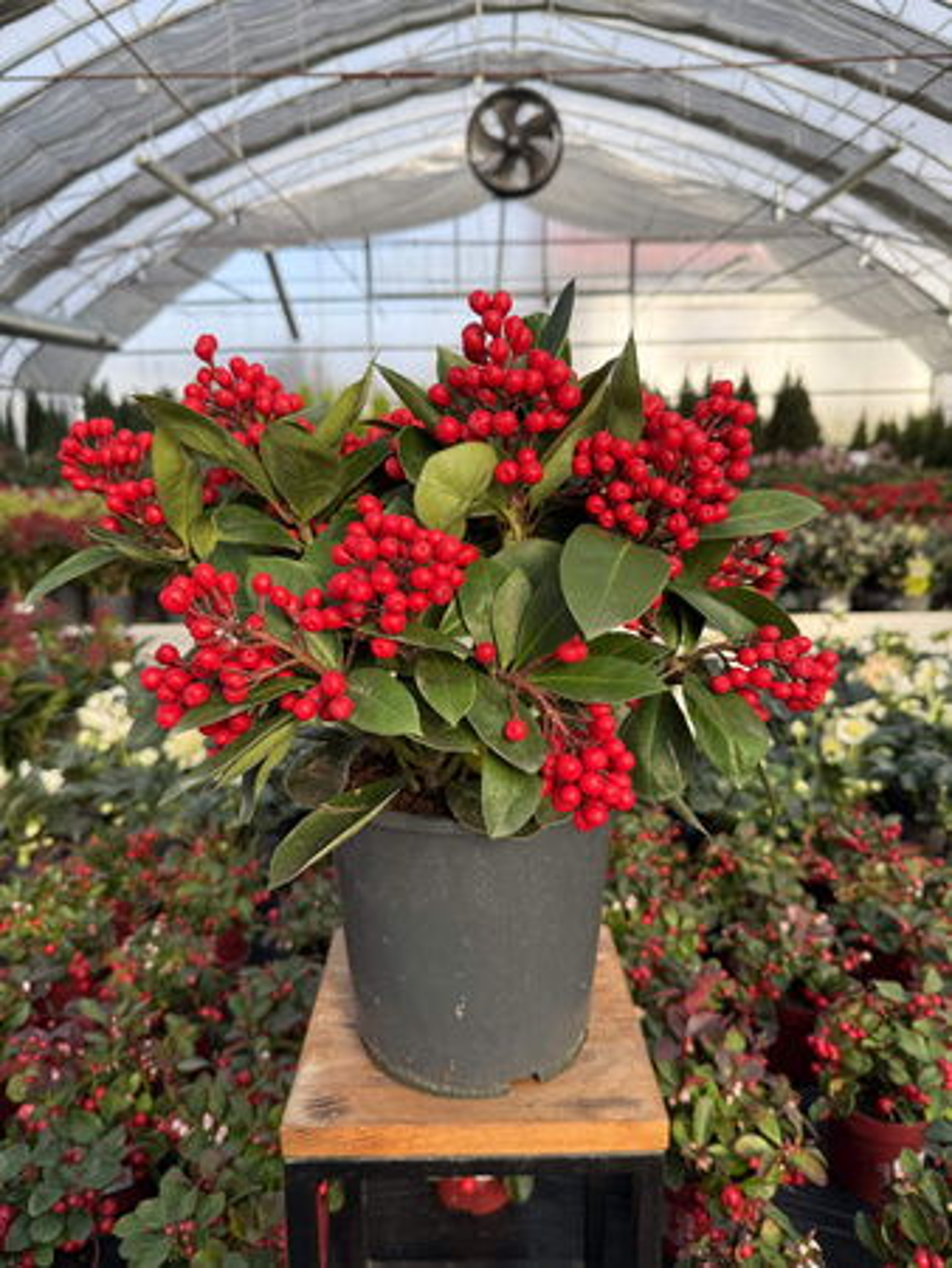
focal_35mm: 24
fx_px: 879
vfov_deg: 71.6
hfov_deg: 56.9
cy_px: 634
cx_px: 476
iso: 100
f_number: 1.78
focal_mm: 6.76
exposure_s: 1/831
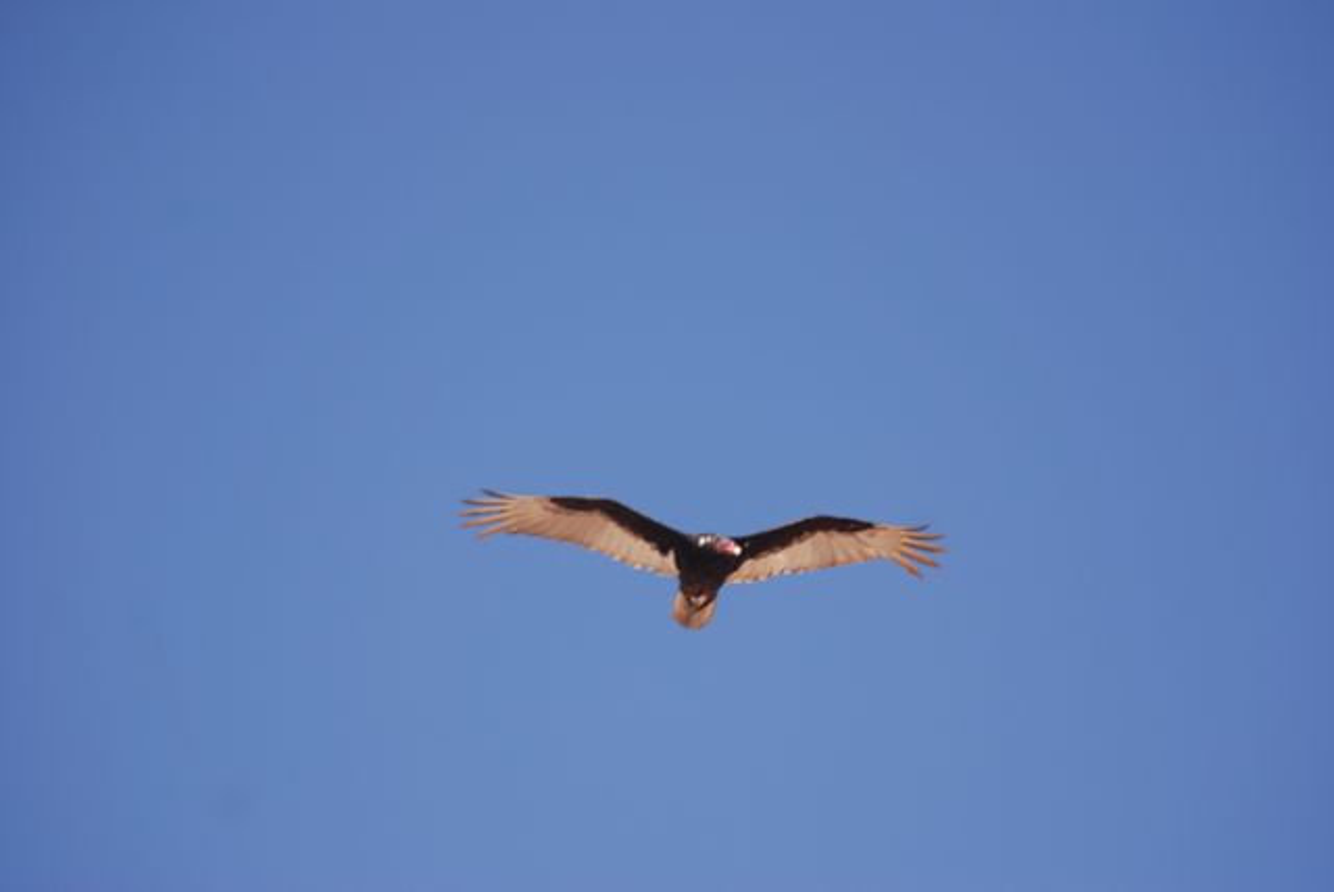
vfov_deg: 7.1
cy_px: 446
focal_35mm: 195
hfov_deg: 10.5
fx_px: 7232
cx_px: 667
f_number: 5.6
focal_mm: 130
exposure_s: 1/500
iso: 100
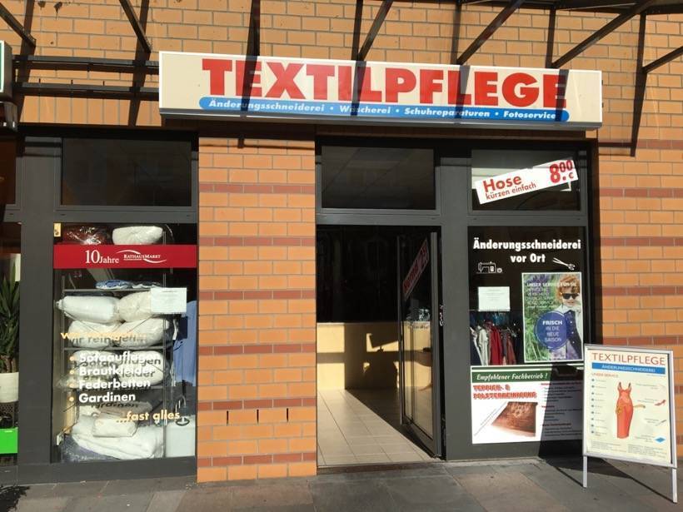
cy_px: 256
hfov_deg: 61.7
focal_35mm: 29
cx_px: 342
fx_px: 572
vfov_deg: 48.2
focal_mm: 4.15
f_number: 2.2
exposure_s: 1/2959
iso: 25
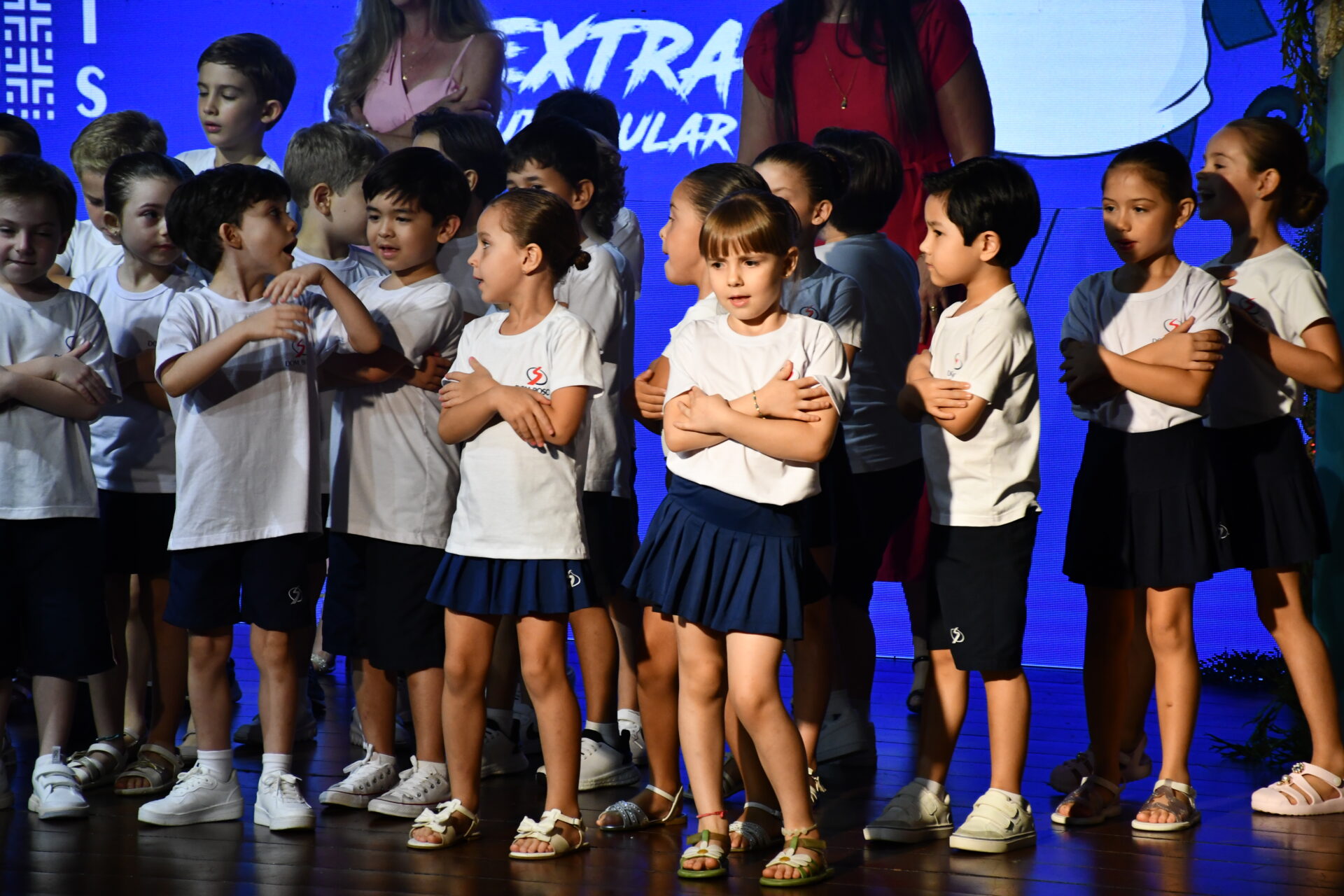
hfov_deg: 13.1
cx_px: 672
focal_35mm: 157
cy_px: 448
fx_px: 5861
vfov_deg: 8.7
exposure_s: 1/250
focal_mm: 105
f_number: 5.6
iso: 1800
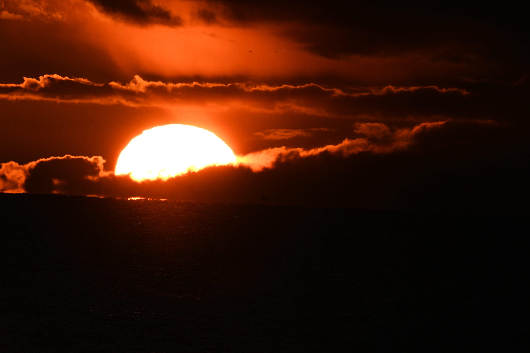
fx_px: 13078
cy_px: 241
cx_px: 199
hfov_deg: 2.3
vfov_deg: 1.5
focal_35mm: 889
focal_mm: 500
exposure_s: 1/1000
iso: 100
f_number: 16
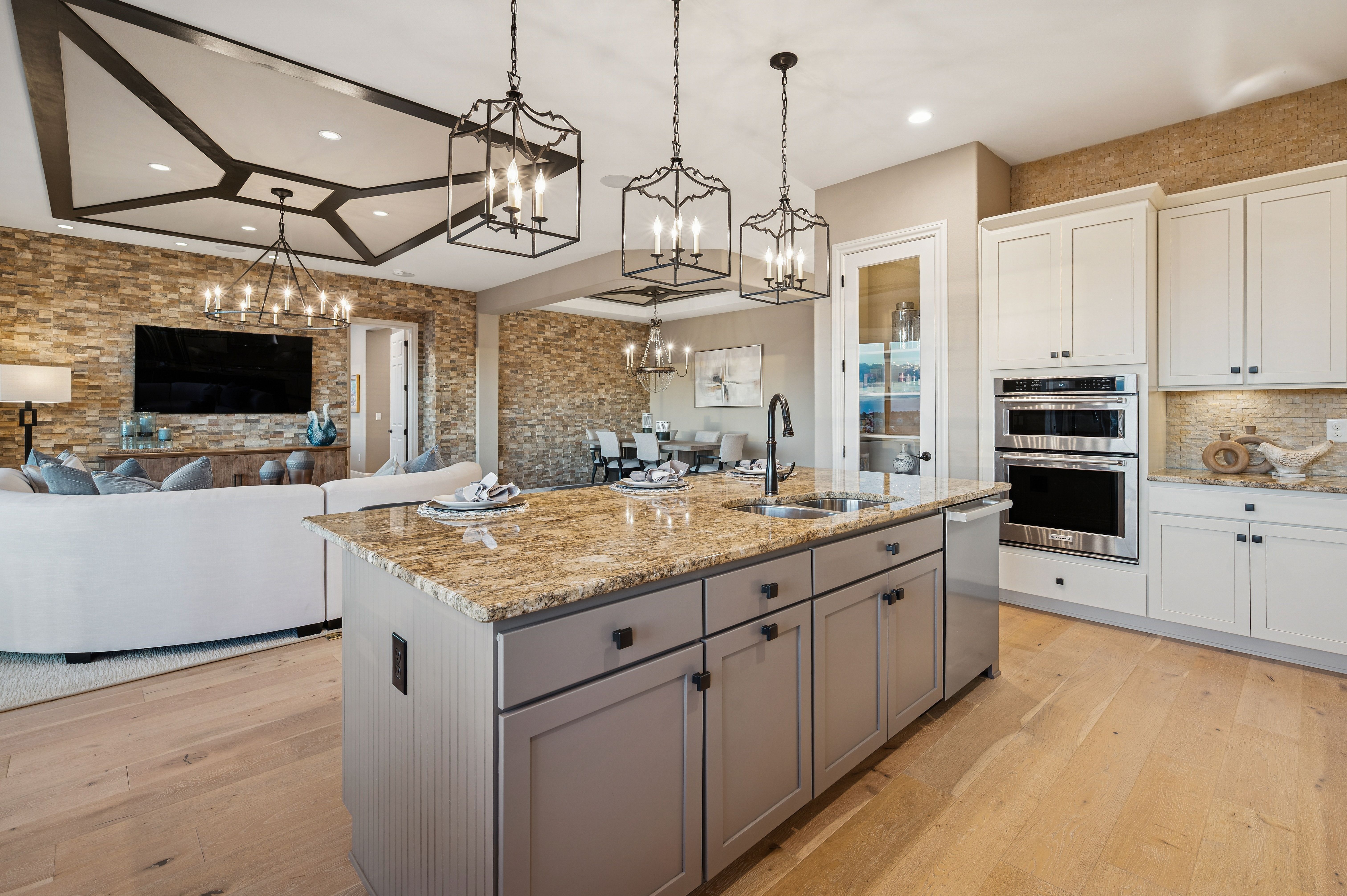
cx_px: 674
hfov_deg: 96.8
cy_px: 448
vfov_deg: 73.7
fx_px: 598
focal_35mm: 16
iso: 400
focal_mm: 16
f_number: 9
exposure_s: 1/13
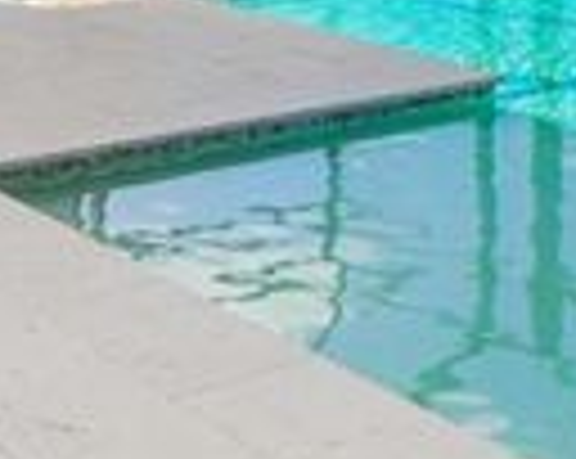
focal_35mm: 93
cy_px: -268
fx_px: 1583
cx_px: 709
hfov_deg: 19.3
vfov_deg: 15.1
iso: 100
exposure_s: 1/320
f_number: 6.3
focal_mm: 12
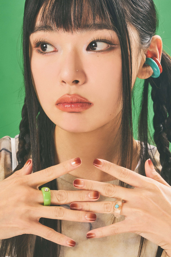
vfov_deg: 22.6
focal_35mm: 90
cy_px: 128
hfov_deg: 15.2
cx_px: 86
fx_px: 641
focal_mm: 90
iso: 640
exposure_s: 1/125
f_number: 14
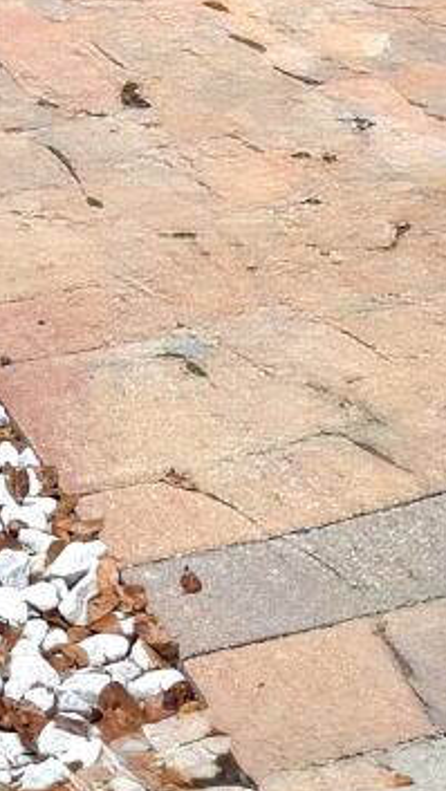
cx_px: 226
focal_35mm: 148
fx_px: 3106
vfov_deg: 13.6
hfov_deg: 8.2
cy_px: -441
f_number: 1.78
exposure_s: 1/967
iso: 80
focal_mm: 6.76
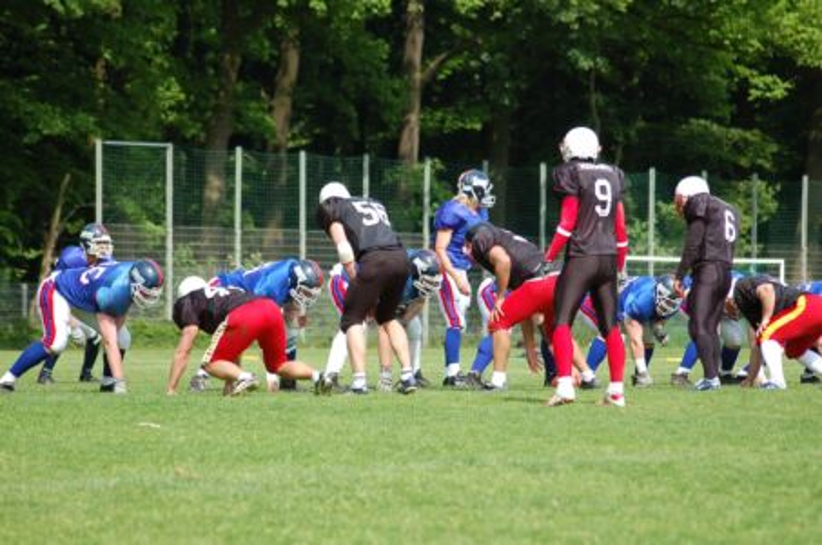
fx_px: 4101
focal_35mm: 180
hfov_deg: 11.4
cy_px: 272
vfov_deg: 7.6
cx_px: 411
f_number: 4.2
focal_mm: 120
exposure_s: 1/1000
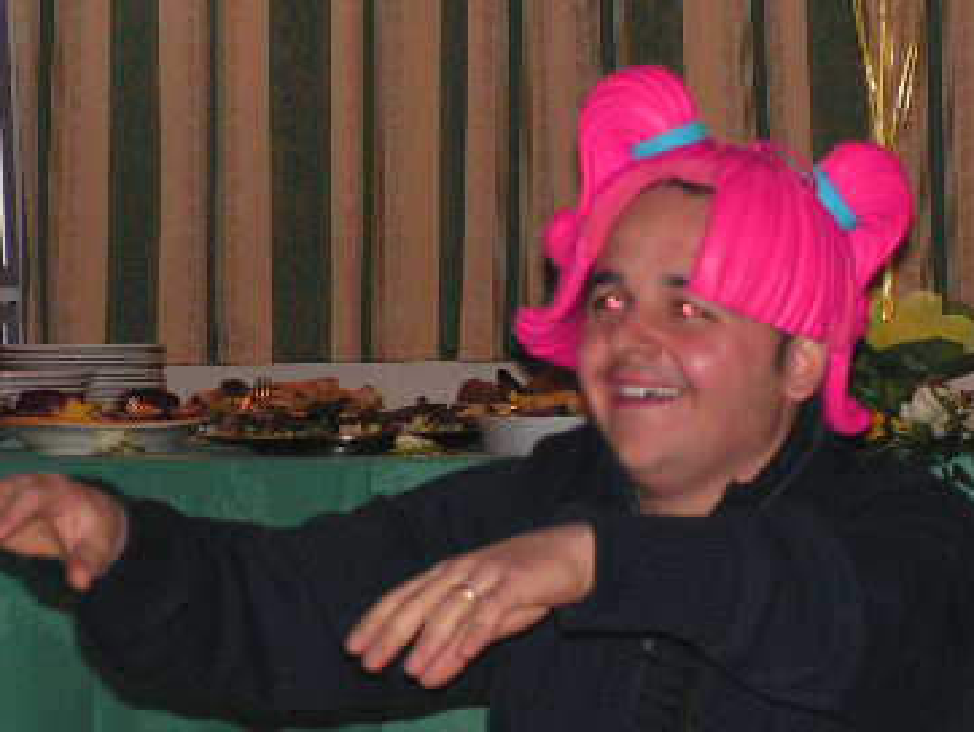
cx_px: 511
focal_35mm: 219
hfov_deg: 9.0
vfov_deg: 6.8
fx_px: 6166
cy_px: 517
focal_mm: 20.7
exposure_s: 1/125
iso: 200
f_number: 3.4
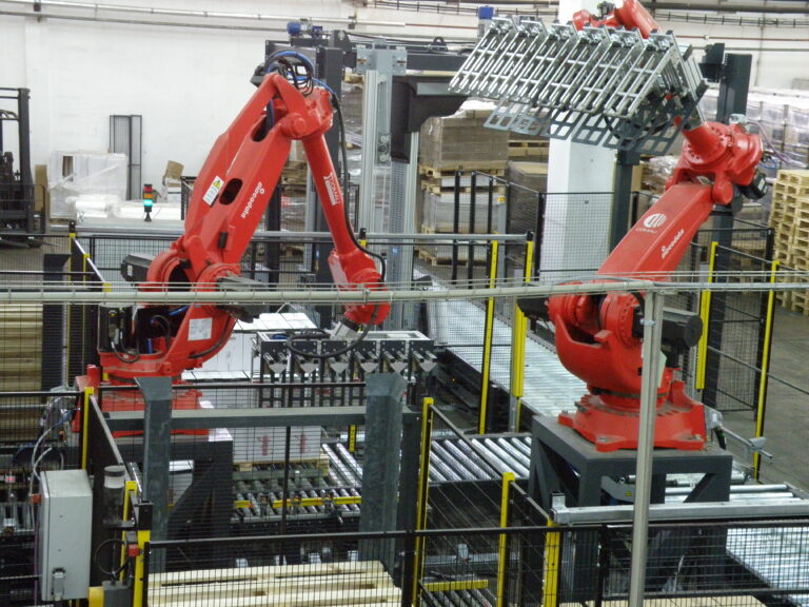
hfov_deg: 30.3
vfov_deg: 22.9
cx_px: 404
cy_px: 304
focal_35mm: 64
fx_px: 1496
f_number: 3.6
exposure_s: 1/10
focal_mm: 11.46
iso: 400
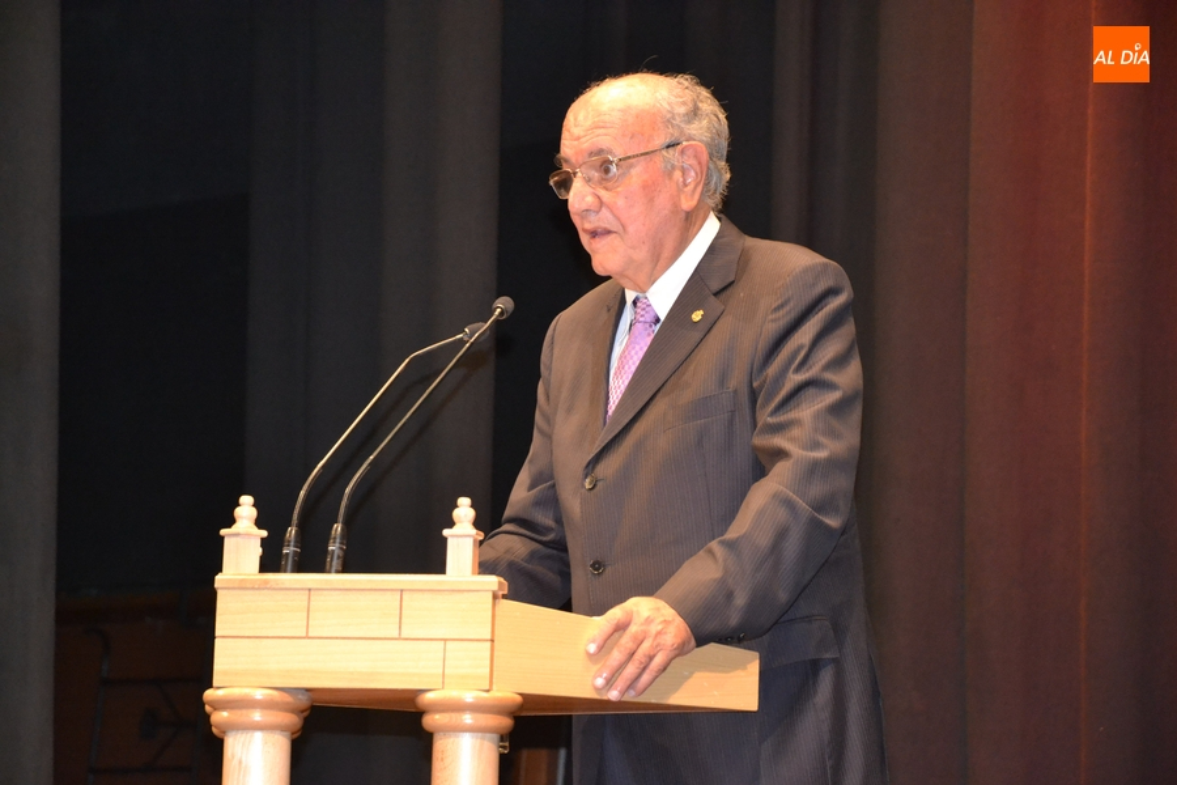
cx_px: 588
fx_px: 5149
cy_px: 392
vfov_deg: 8.7
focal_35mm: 158
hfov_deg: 13.0
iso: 3200
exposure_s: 1/60
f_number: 7.1
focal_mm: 105
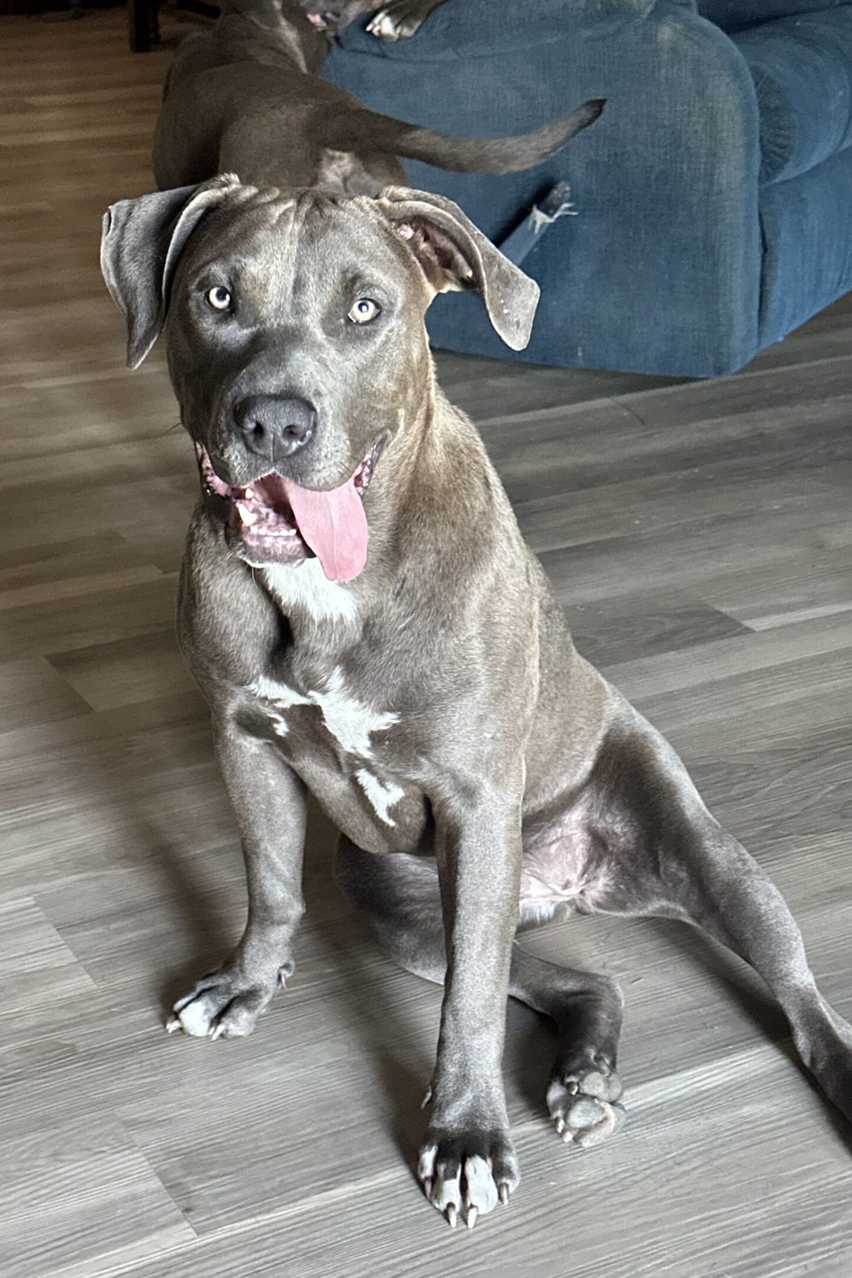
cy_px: 615
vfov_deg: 33.9
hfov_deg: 22.9
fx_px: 2094
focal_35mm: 59
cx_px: 325
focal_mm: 6.86
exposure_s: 1/40
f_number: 1.78
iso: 500
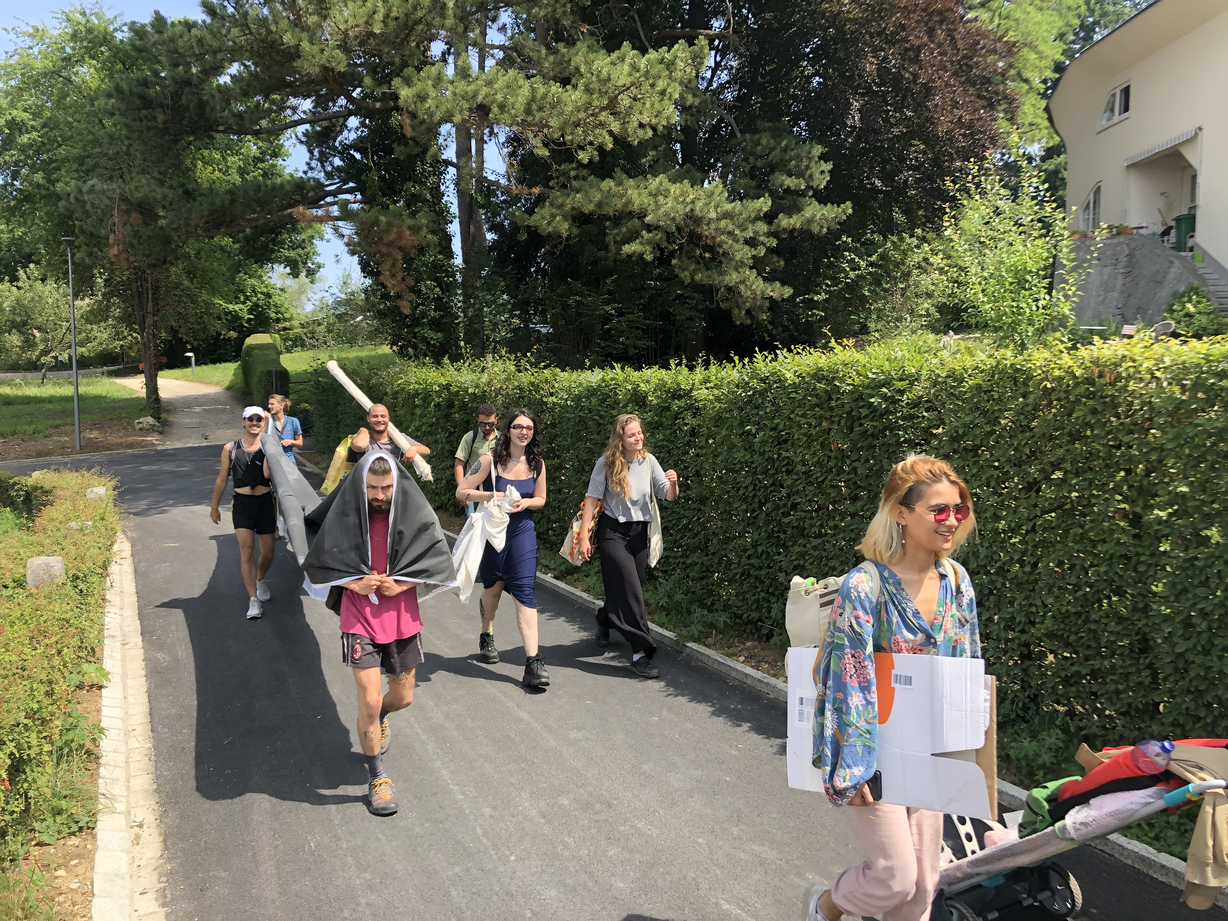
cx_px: 614
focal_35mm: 28
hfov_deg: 63.4
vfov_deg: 49.7
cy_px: 460
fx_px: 993
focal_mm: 3.99
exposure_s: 1/490
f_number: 1.8
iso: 20
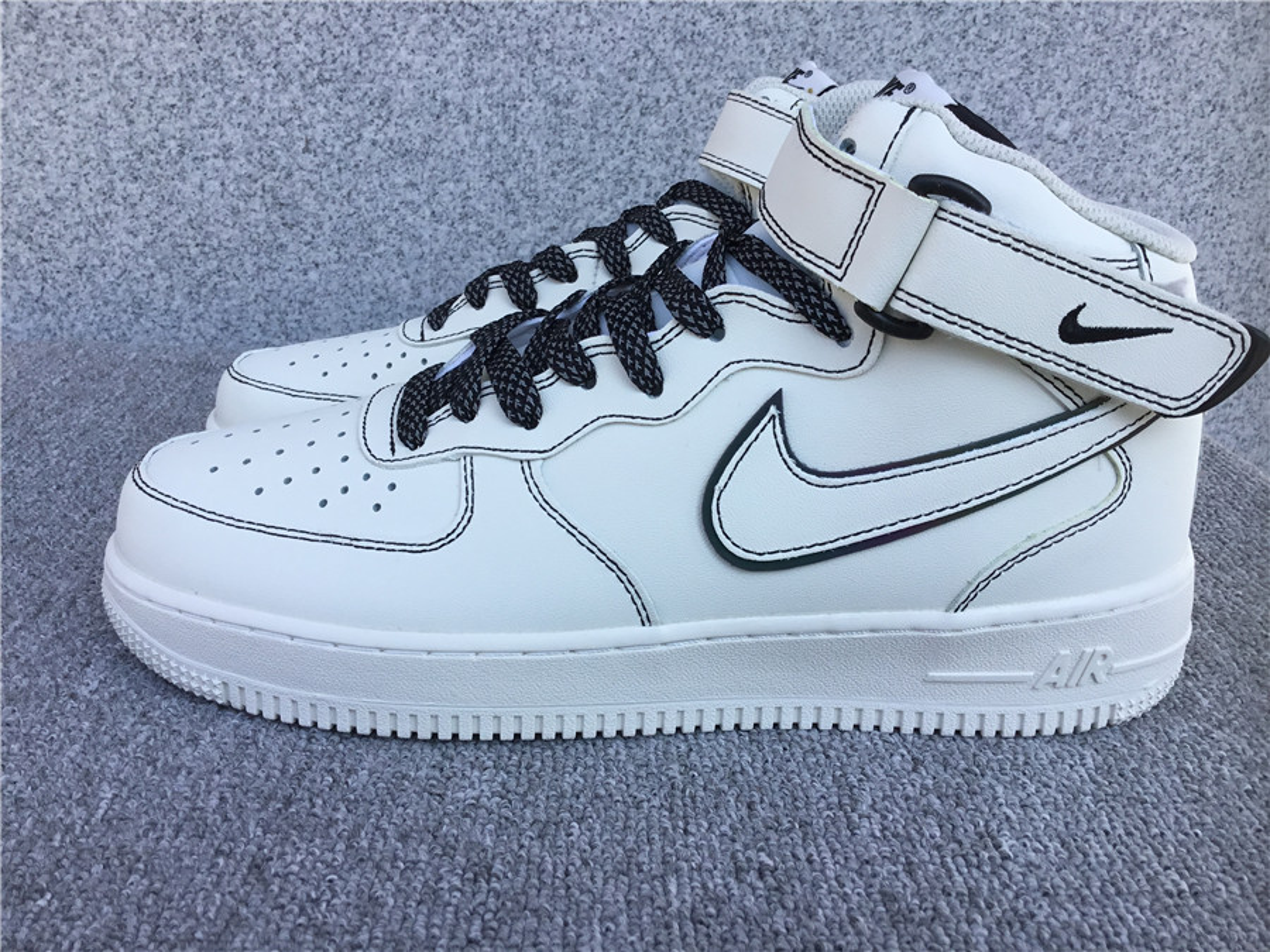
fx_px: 1137
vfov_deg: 45.4
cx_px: 635
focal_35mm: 31
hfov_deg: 58.4
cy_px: 476
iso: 25
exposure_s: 1/582
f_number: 2.4
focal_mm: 3.3
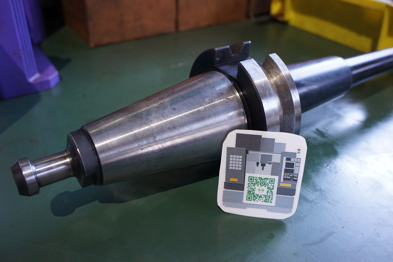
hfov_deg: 59.5
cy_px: 131
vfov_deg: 41.7
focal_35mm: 32
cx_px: 196
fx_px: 344
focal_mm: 21
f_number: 4
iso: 1600
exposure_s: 1/60
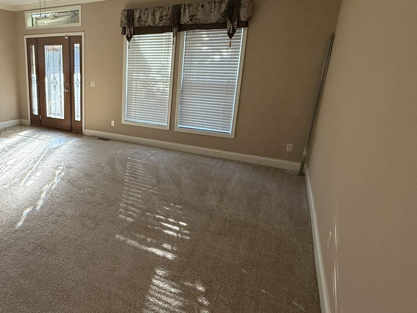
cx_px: 106
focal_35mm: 24
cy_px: 138
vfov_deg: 56.7
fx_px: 289
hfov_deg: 67.2
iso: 200
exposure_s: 1/120
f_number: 2.2
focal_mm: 2.22
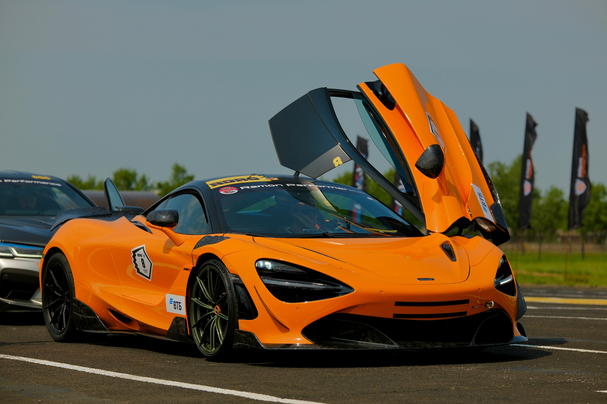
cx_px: 304
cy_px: 202
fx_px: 1905
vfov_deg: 12.1
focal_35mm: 113
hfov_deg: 18.1
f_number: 3.2
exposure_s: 1/7500
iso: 160
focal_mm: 75
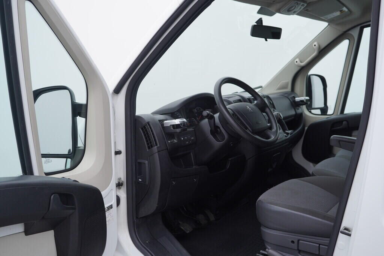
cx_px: 192
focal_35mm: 36
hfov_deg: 53.1
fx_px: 384
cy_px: 128
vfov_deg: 36.9
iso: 125
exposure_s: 1/60
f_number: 4
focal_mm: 24
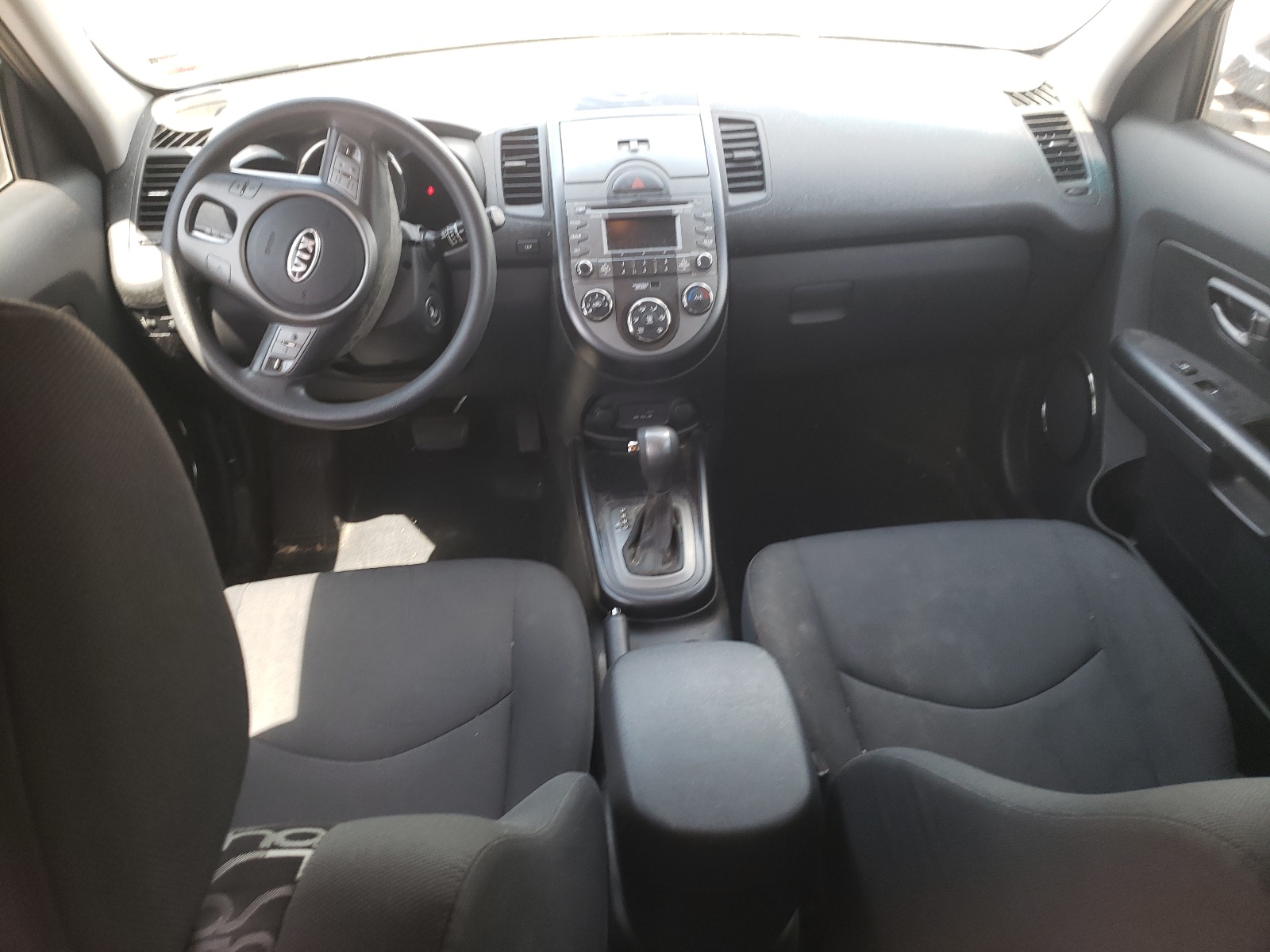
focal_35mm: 26
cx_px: 635
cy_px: 476
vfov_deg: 53.1
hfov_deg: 67.3
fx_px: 954
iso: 74
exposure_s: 1/100
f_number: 1.5
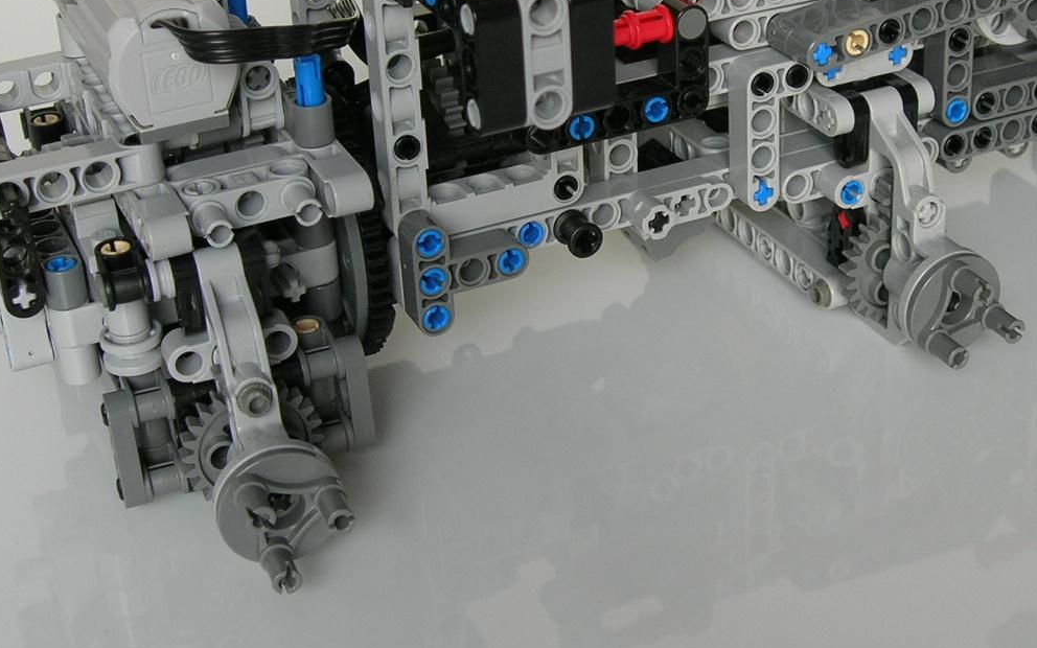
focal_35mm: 65
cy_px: 193
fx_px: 1837
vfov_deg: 19.9
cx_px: 688
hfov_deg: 31.3
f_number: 2.8
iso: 64
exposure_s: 1/13.4
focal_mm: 7.8
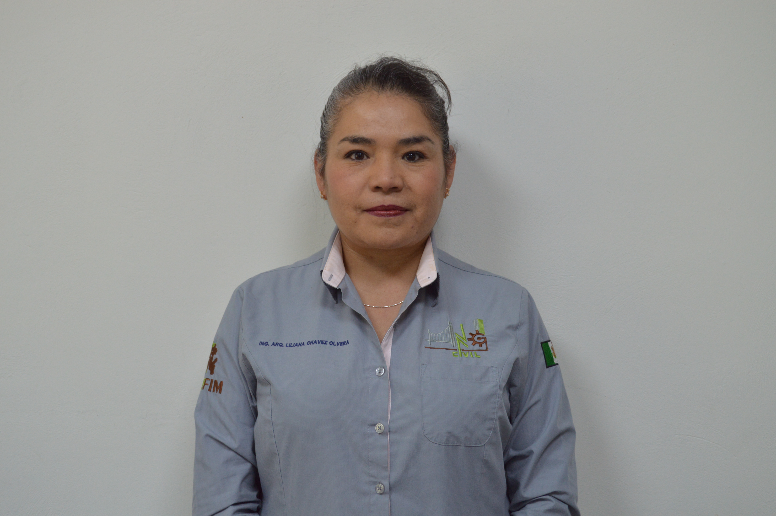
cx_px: 388
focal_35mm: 48
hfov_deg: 41.1
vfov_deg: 28.0
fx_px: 1034
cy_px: 258
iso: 400
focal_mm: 32
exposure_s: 1/40
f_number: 4.8
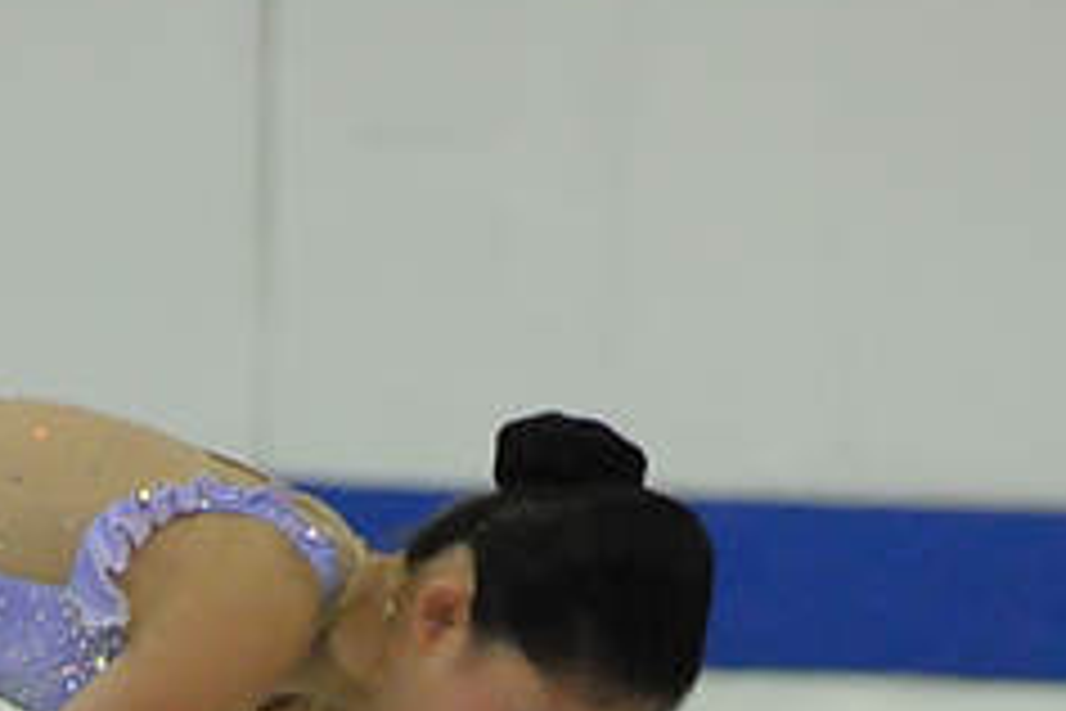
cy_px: 1138
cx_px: -13
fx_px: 29964
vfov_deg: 1.4
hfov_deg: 2.0
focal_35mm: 1012
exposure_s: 1/1250
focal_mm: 200
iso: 3200
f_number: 5.6
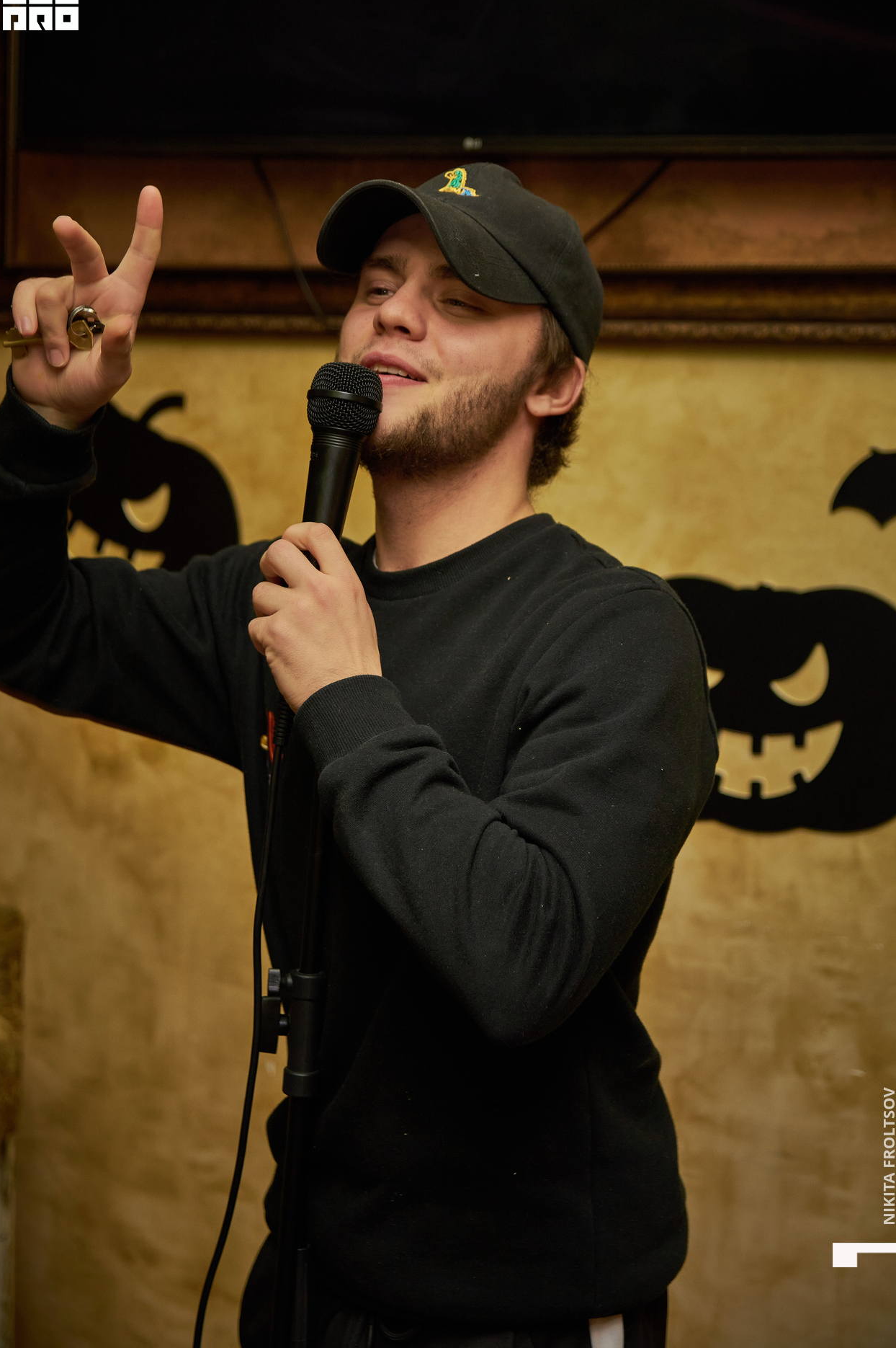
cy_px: 662
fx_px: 2879
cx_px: 452
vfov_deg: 26.3
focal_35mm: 77
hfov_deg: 17.7
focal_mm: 50
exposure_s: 1/100
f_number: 2.8
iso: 500
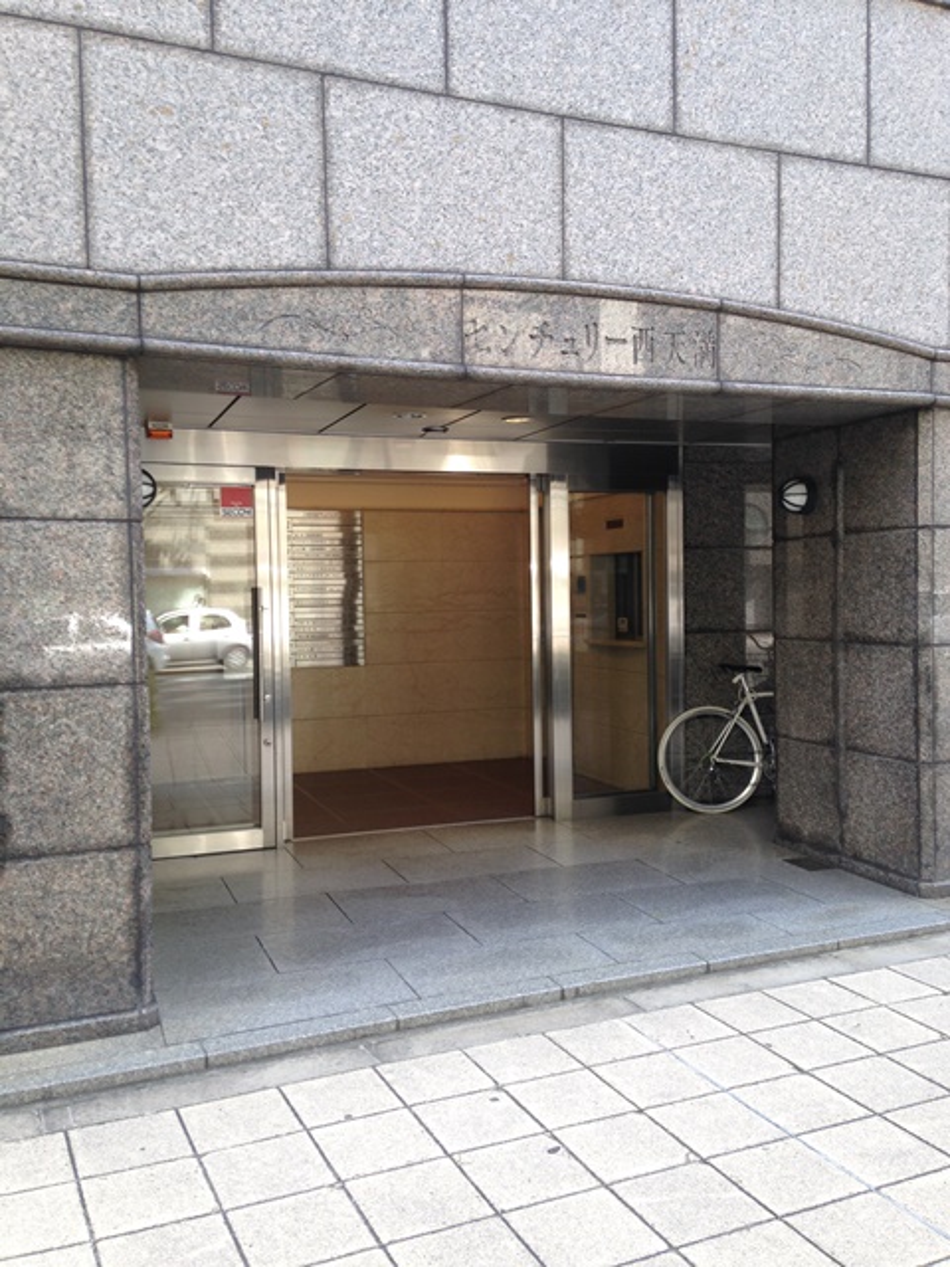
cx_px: 475
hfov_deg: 42.9
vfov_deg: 55.4
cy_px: 634
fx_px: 1208
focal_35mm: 33
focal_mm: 4.12
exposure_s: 1/132
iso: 50
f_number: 2.4
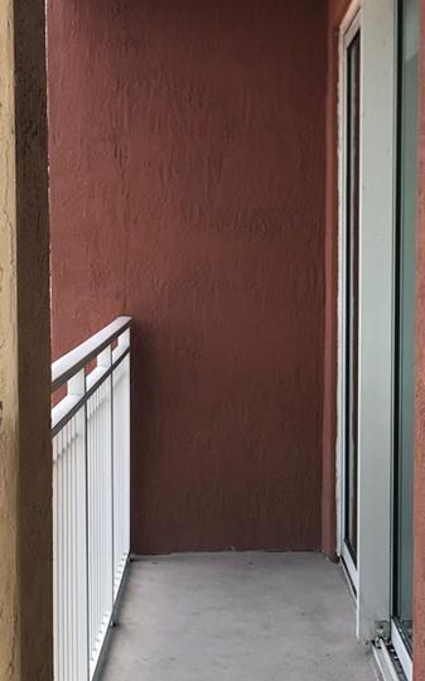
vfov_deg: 31.1
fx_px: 1224
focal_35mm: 66
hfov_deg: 19.5
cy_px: 351
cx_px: 327
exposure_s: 1/863
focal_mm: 3.99
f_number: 1.8
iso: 20
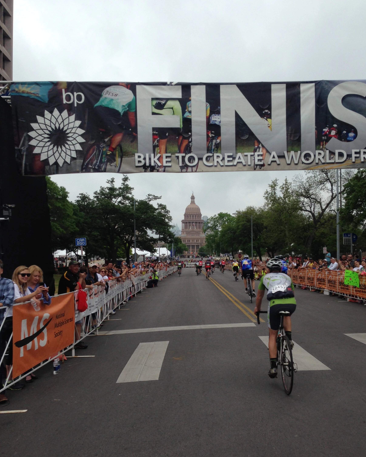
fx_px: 474
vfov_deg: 51.5
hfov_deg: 42.2
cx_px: 186
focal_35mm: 35
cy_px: 245
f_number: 2.4
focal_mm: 4.12
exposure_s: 1/889
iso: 50
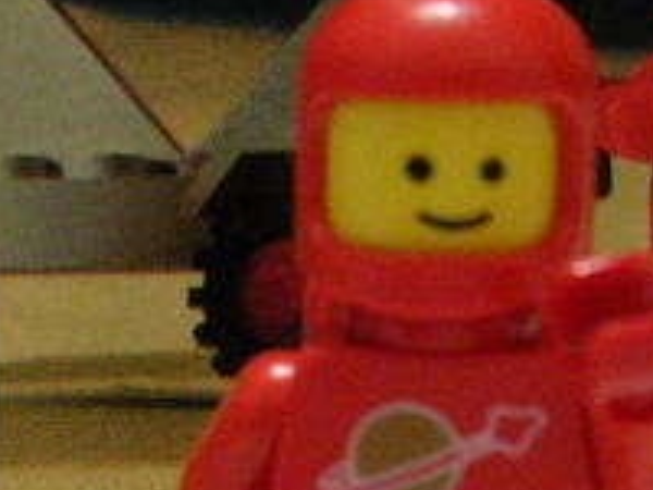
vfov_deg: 13.0
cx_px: 124
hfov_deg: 17.4
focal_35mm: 112
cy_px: 516
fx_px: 2113
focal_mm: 5.8
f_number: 3
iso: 200
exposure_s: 1/3.8
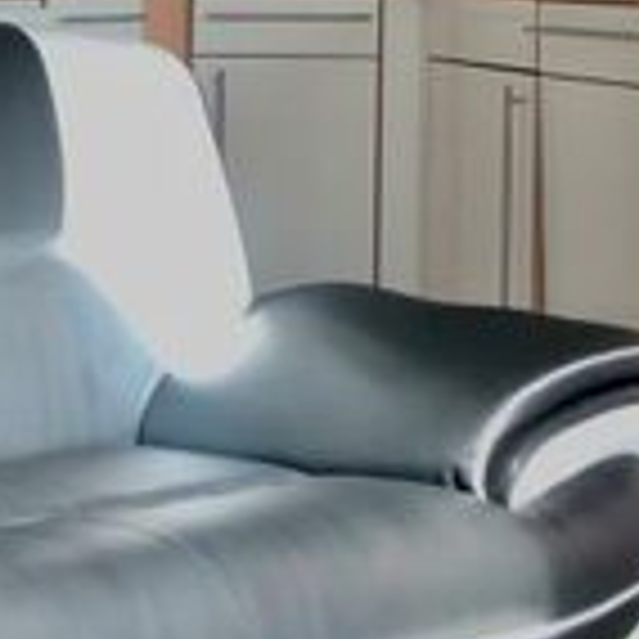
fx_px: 2548
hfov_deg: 12.2
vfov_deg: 14.2
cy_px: 79
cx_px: -756
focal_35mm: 122
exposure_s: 1/120
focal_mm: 3.99
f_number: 1.8
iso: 40
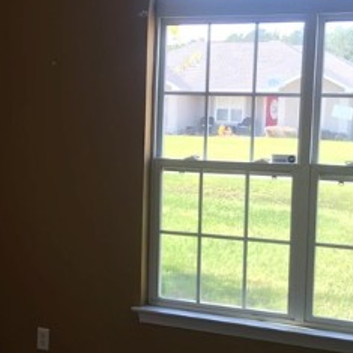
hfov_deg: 21.2
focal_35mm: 81
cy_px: 198
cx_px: 95
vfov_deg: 21.4
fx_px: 935
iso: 25
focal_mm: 3.99
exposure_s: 1/120
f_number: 1.8
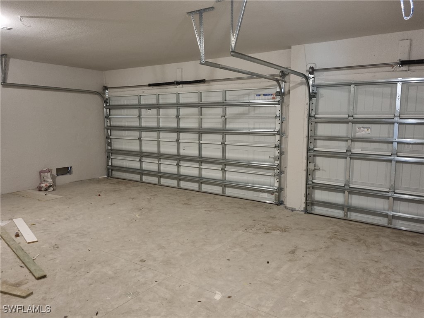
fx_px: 318
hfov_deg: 67.3
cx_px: 212
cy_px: 159
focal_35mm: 26
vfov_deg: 53.1
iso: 640
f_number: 1.8
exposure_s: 1/30
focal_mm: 5.4
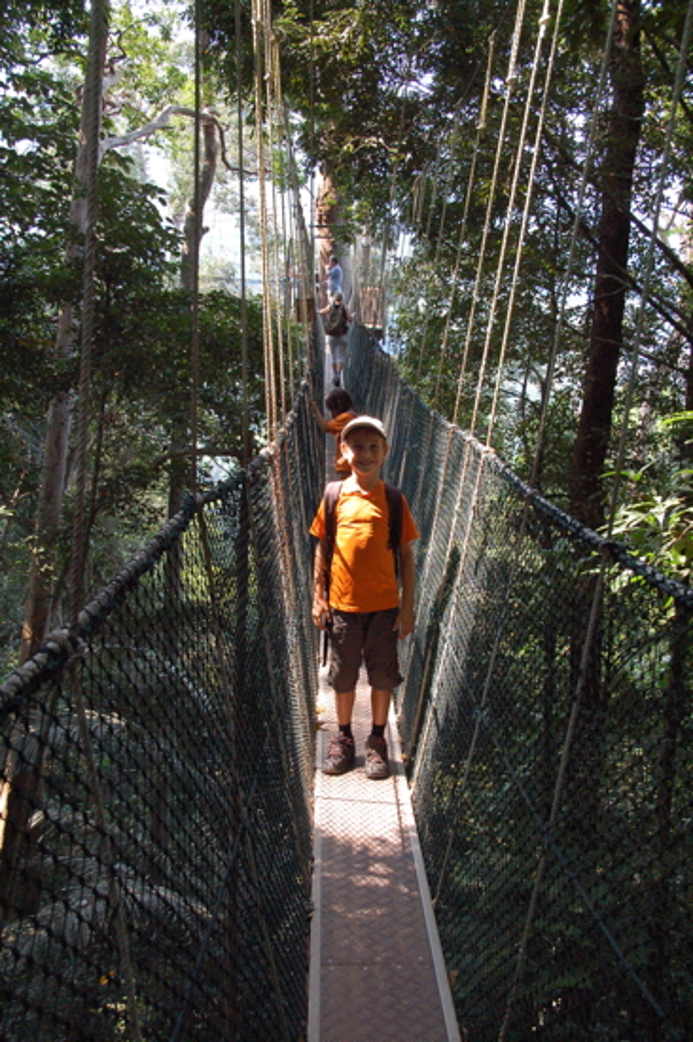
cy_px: 521
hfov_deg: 36.8
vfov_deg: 53.2
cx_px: 346
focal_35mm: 36
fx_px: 1041
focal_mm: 24
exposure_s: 1/200
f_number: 7.1
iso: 1600
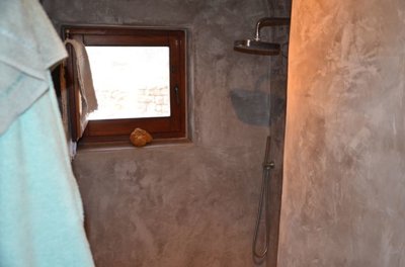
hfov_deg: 53.3
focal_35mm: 36
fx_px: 404
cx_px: 202
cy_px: 134
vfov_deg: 36.6
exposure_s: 1/60
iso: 1000
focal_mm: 24
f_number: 3.8
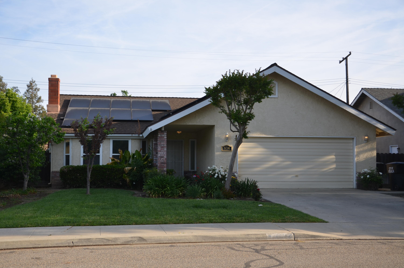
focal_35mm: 48
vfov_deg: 28.0
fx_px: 538
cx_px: 202
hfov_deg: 41.2
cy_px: 134
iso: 100
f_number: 5.6
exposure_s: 1/250
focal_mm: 32
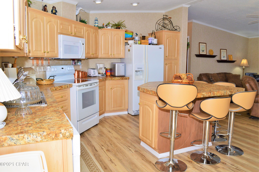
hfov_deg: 67.4
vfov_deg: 47.8
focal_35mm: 27
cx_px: 130
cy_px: 86
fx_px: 194
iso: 200
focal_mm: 18
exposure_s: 1/60
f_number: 6.3
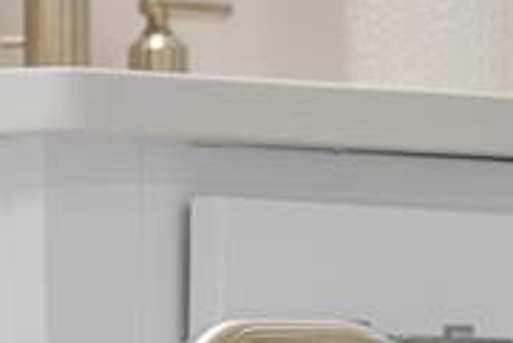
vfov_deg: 2.5
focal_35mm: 559
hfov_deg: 3.7
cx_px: -51
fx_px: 7972
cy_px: 390
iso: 40
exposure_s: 1/1.67
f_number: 9
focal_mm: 66
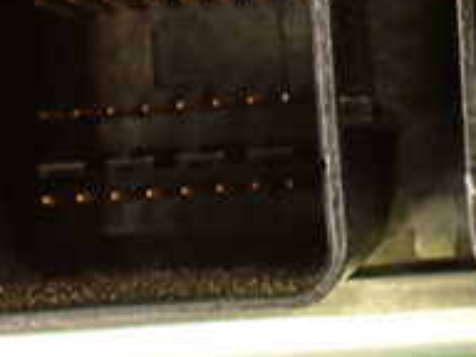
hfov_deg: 19.4
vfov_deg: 14.6
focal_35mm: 100
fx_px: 1375
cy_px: 27
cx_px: 382
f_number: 2.4
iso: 640
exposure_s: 1/30
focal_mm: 5.79
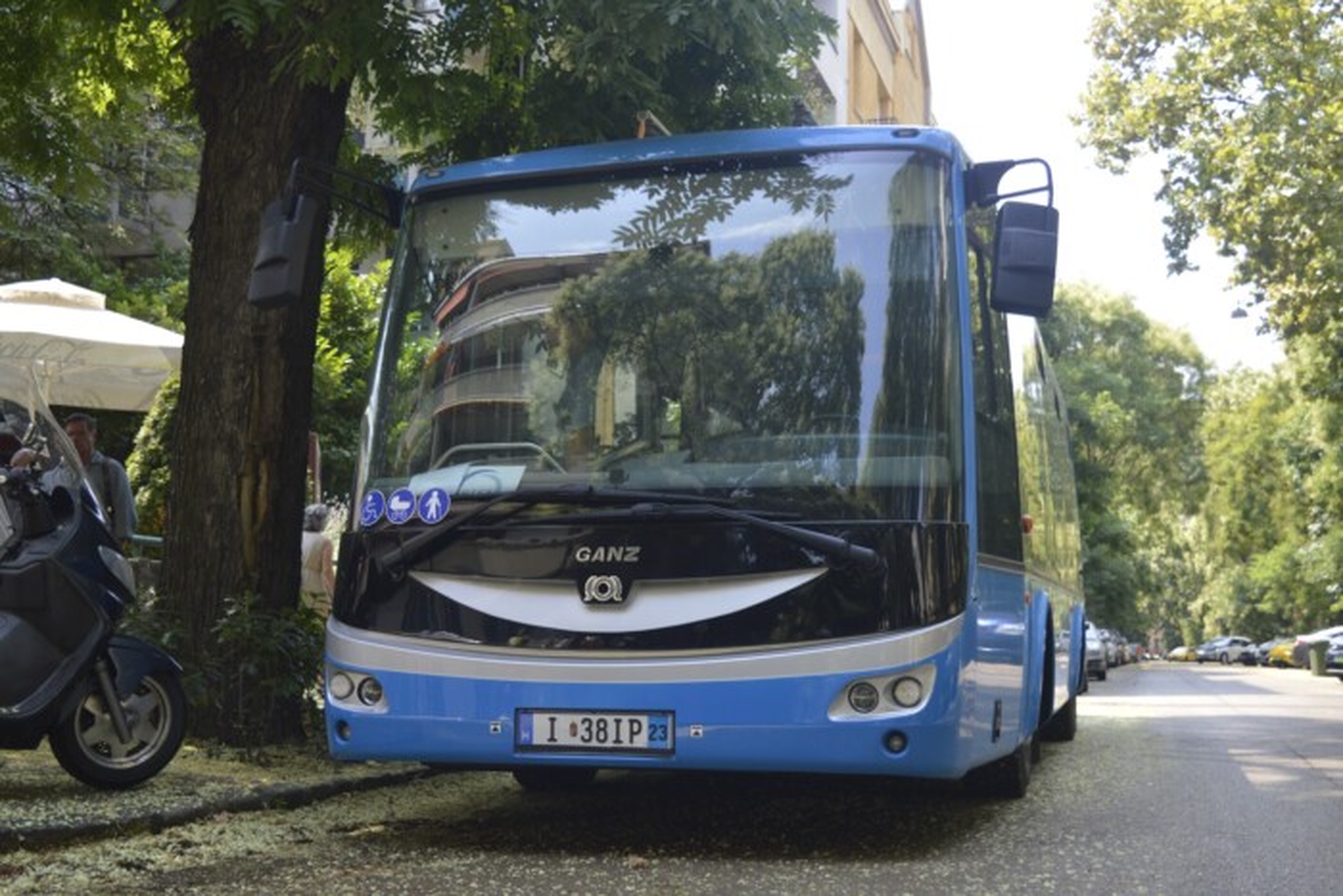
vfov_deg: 31.9
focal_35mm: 42
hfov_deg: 46.4
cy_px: 448
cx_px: 672
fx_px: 1567
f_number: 5.6
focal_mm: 28
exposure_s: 1/125
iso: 100
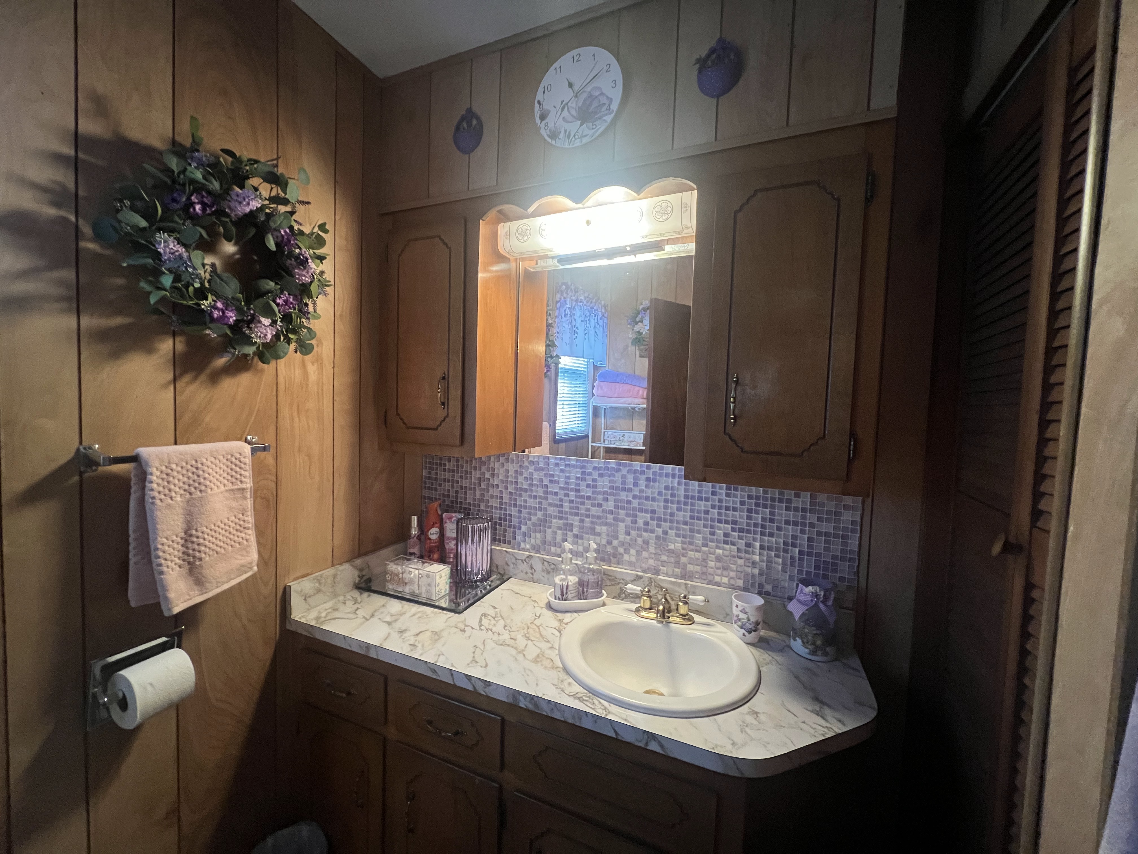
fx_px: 427
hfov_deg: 106.2
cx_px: 569
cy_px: 427
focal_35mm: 13
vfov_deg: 89.9
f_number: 1.8
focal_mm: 1.57
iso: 640
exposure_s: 1/60
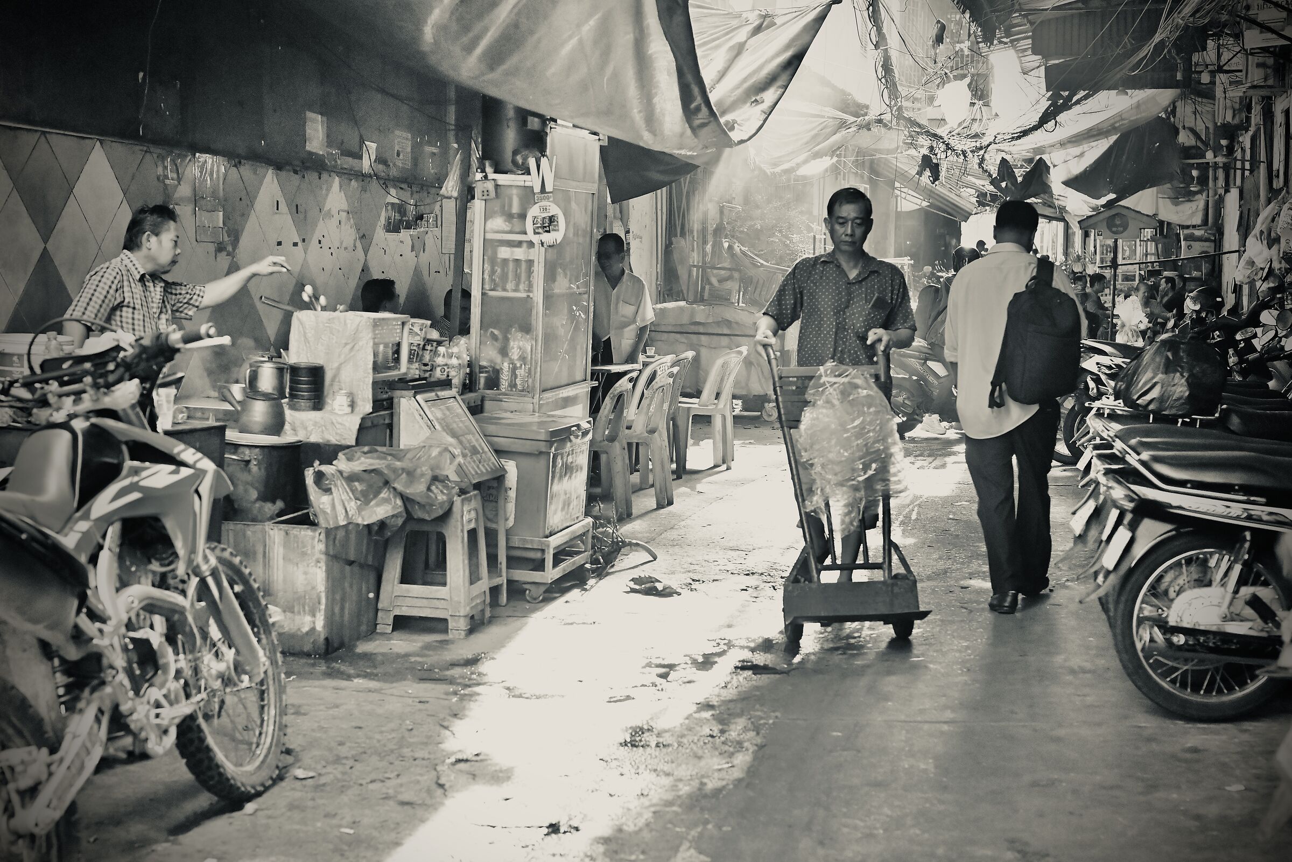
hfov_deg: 39.6
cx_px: 646
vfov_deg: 27.0
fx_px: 1795
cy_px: 431
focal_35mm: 50
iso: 3200
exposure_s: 1/1000
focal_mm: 50
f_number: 4
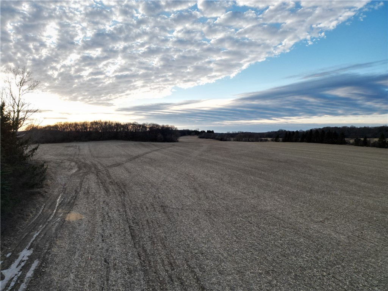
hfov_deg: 71.6
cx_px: 194
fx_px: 269
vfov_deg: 56.8
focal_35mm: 24
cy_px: 146
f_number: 1.7
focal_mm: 6.72
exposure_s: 1/1000
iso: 100
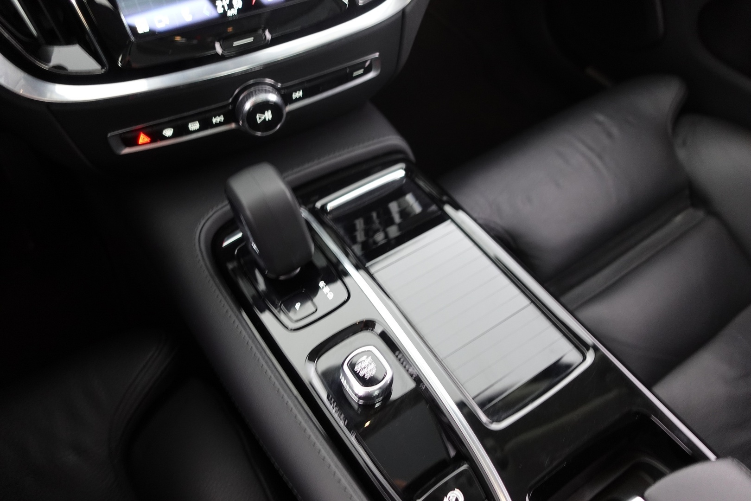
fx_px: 501
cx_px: 376
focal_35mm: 24
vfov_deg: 53.1
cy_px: 250
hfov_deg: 73.7
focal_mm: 9.4
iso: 800
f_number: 1.8
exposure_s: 1/10
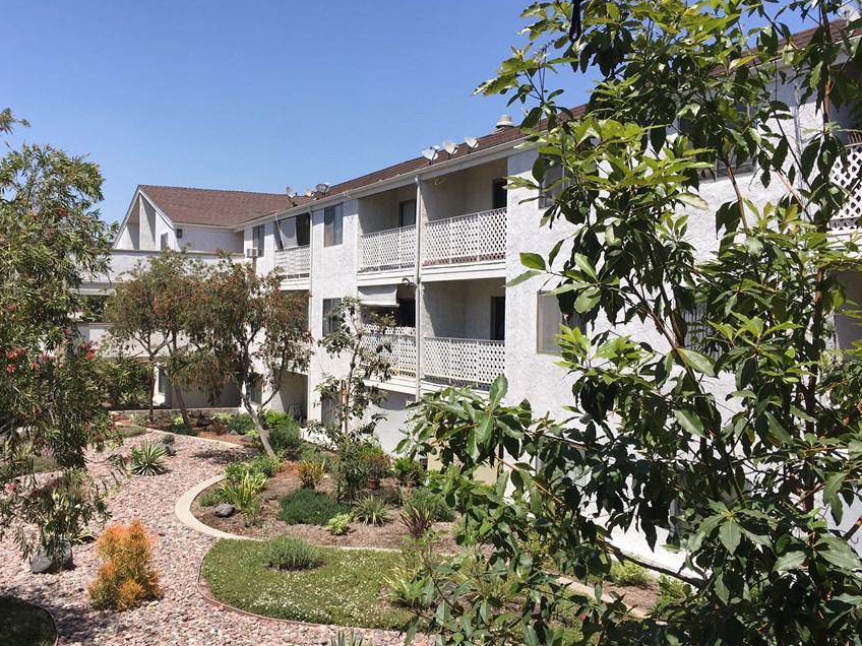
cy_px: 330
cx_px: 351
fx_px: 872
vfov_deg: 40.7
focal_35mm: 35
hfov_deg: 52.3
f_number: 2.2
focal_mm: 4.15
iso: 25
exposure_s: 1/1637
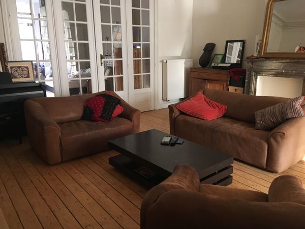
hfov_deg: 61.7
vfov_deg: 48.2
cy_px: 114
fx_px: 256
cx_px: 152
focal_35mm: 29
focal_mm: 4.15
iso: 200
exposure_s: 1/25
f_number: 2.2
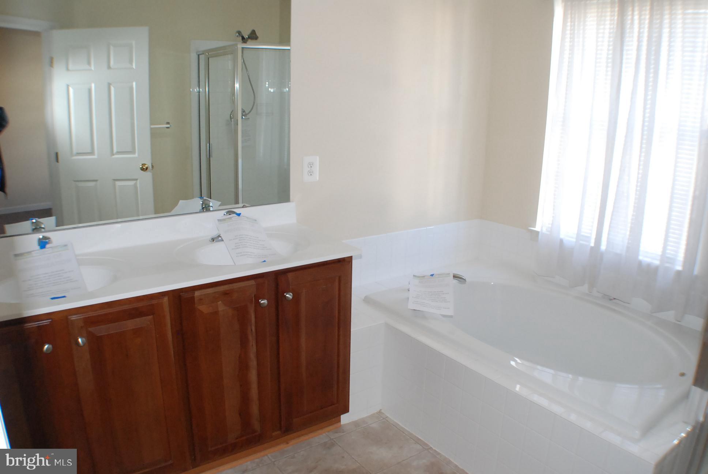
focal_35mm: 36
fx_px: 709
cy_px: 237
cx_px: 354
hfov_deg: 53.1
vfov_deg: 37.0
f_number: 5
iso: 1000
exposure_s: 1/60
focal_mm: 24
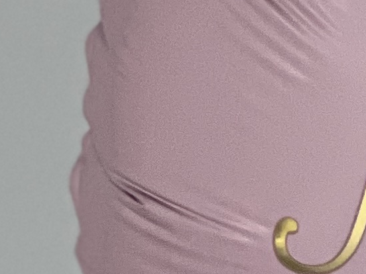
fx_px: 5942
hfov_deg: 3.5
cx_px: 739
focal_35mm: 562
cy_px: 761
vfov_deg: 2.6
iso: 250
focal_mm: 9
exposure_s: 1/75
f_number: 2.8
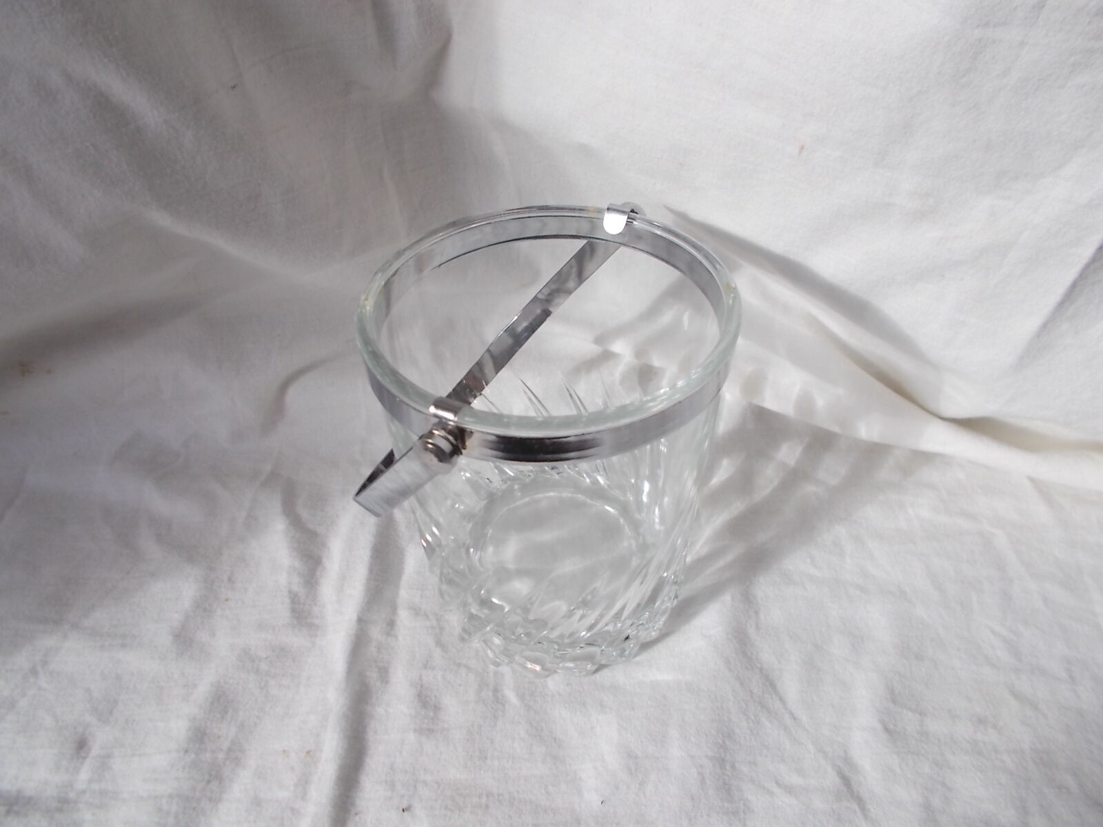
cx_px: 552
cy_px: 414
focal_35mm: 26
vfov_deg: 53.1
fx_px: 828
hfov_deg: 67.3
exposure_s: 1/250
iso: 80
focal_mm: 4.6
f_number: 3.2
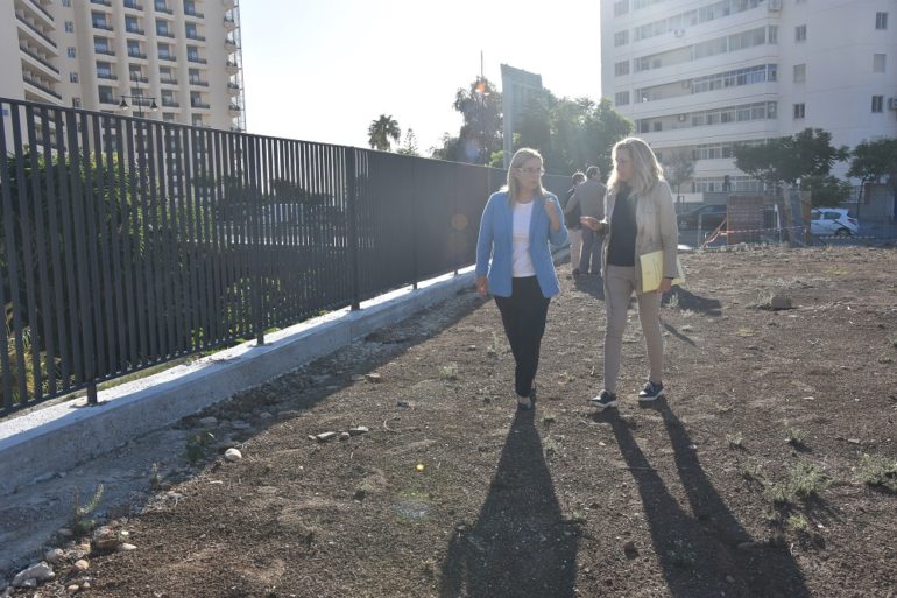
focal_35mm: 36
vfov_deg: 36.9
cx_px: 448
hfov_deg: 53.1
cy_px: 299
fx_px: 897
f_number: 8
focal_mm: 24
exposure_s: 1/500
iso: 250
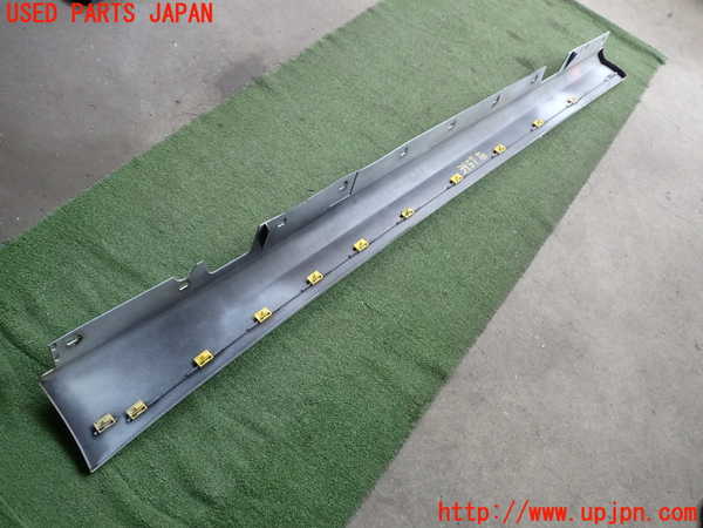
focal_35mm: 30
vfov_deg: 46.8
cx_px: 352
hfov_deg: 60.0
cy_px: 264
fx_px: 609
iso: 200
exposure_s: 1/125
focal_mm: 5.4
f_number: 2.3
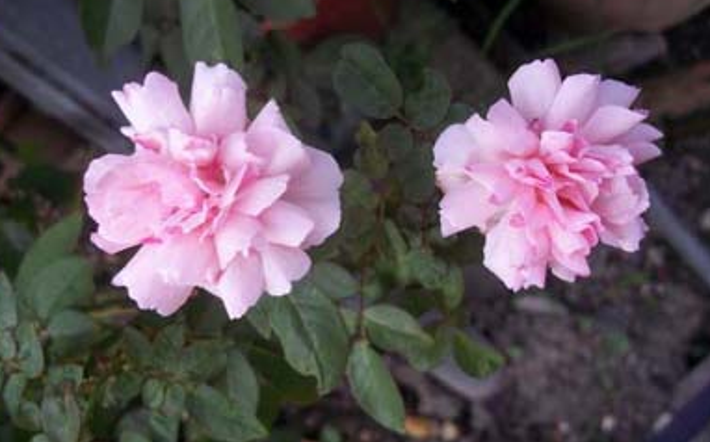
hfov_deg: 47.2
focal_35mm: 42
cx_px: 335
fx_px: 812
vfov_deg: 30.5
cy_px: 203
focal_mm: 6.5
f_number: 3.1
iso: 80
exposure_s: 1/80
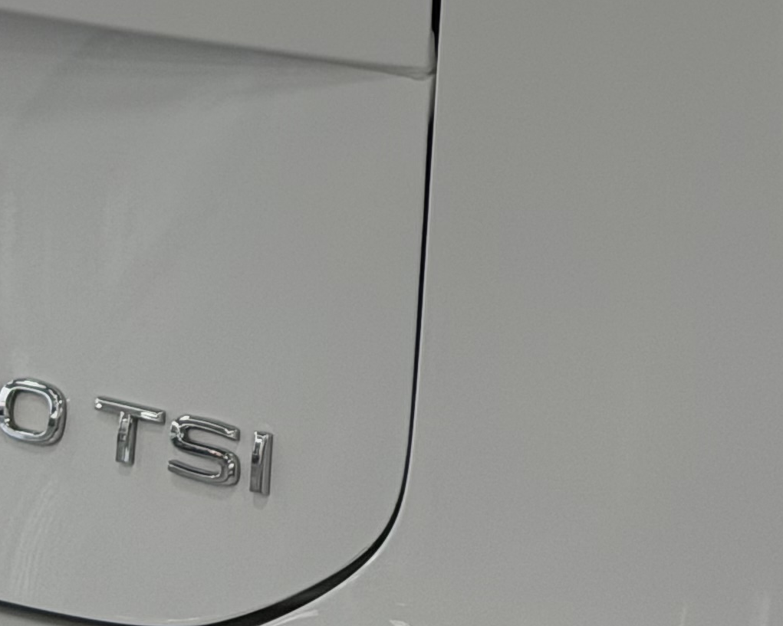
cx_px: 696
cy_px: -495
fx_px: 4288
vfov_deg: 8.1
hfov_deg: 10.4
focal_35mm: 185
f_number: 1.78
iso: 80
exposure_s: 1/100
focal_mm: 6.76
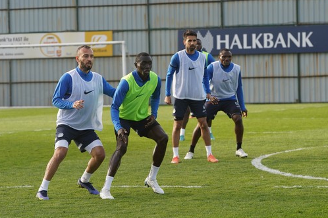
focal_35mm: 195
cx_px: 165
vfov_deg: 7.0
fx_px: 1777
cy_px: 98
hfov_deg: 10.5
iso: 500
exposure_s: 1/500
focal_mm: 145
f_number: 5.6
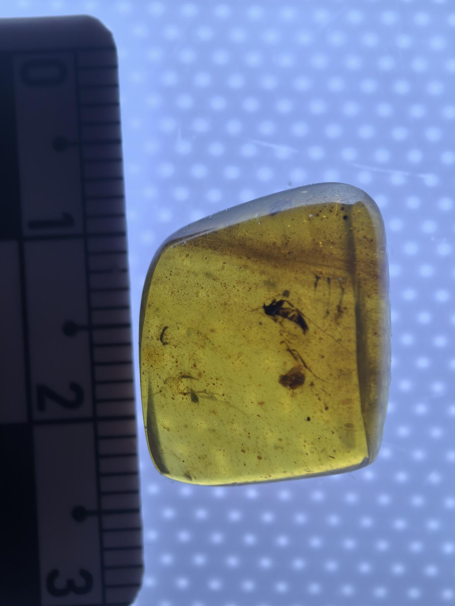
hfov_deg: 15.6
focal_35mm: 95
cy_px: 303
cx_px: 228
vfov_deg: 20.7
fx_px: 1665
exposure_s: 1/100
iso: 80
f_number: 3
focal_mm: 14.6
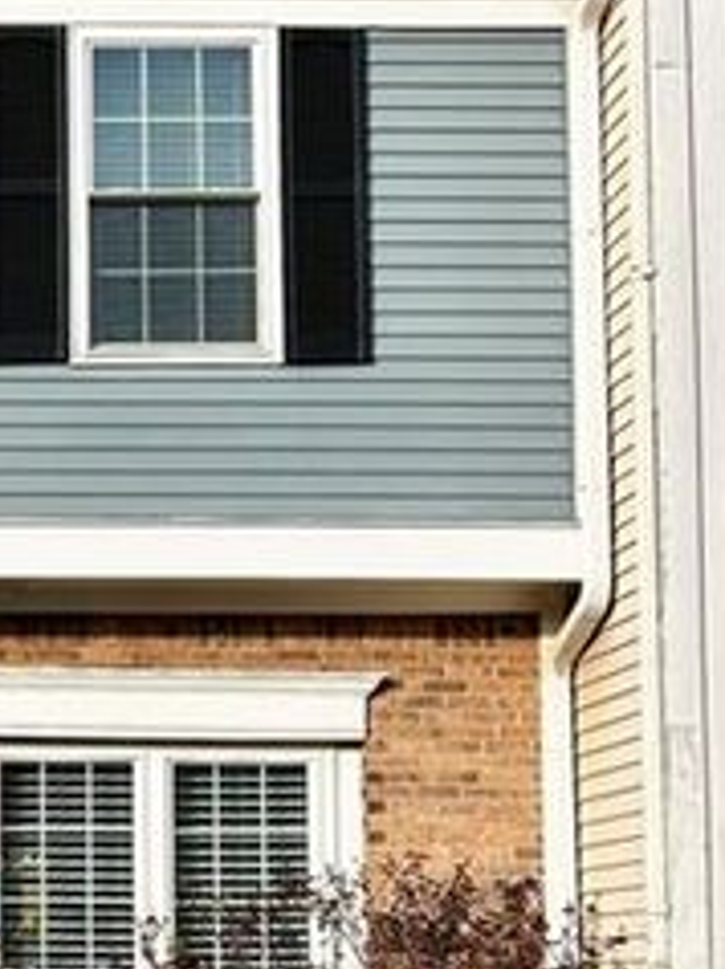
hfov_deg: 18.8
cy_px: 796
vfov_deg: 26.1
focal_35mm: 73
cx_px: -191
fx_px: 2042
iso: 50
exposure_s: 1/1972
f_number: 1.5
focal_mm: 5.7
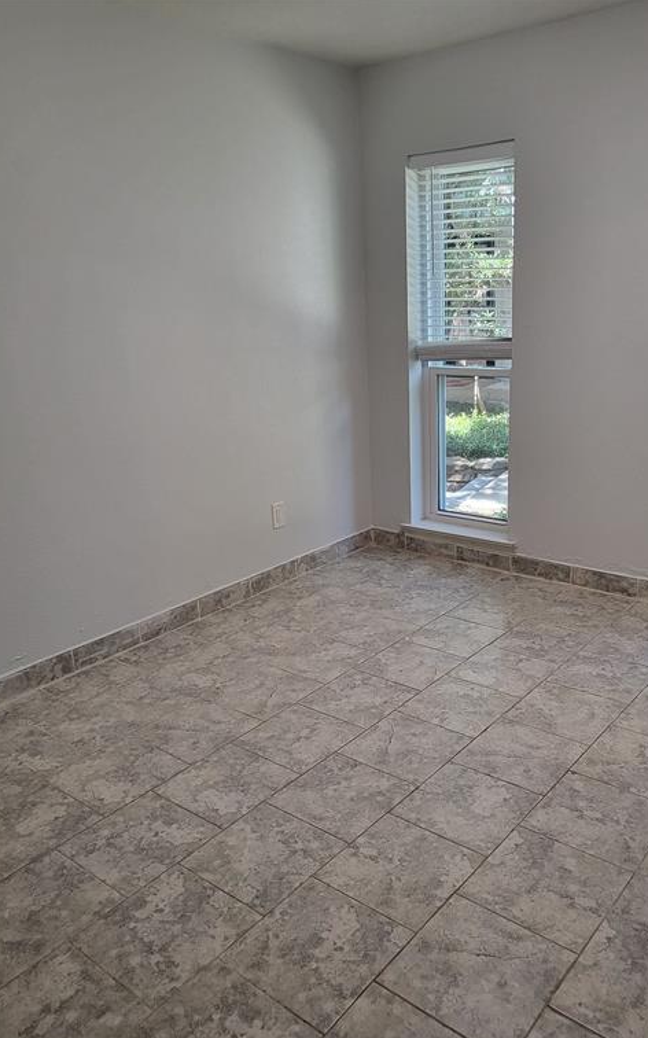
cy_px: 523
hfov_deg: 44.4
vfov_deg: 66.5
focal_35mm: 28
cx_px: 358
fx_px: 792
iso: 200
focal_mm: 4.25
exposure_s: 1/120
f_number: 1.8
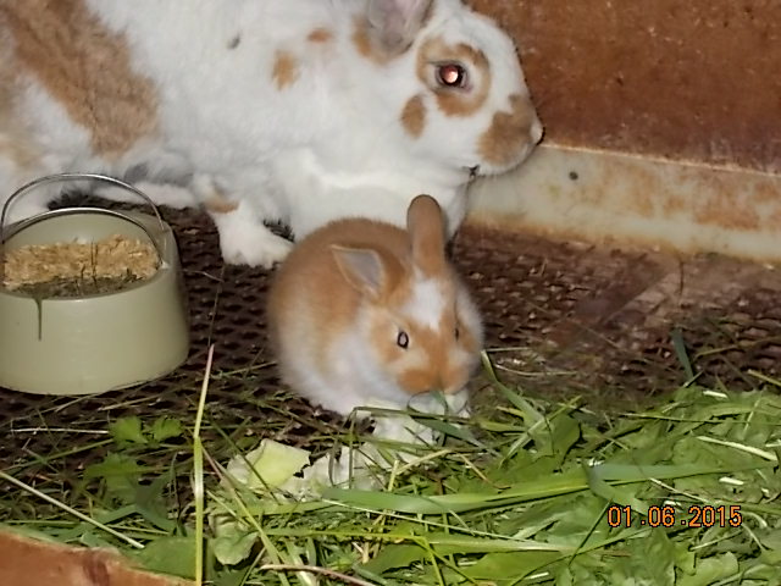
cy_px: 293
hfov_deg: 19.8
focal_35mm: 99
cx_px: 390
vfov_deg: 14.9
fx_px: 2234
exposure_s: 1/60
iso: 250
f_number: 5.5
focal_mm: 17.6
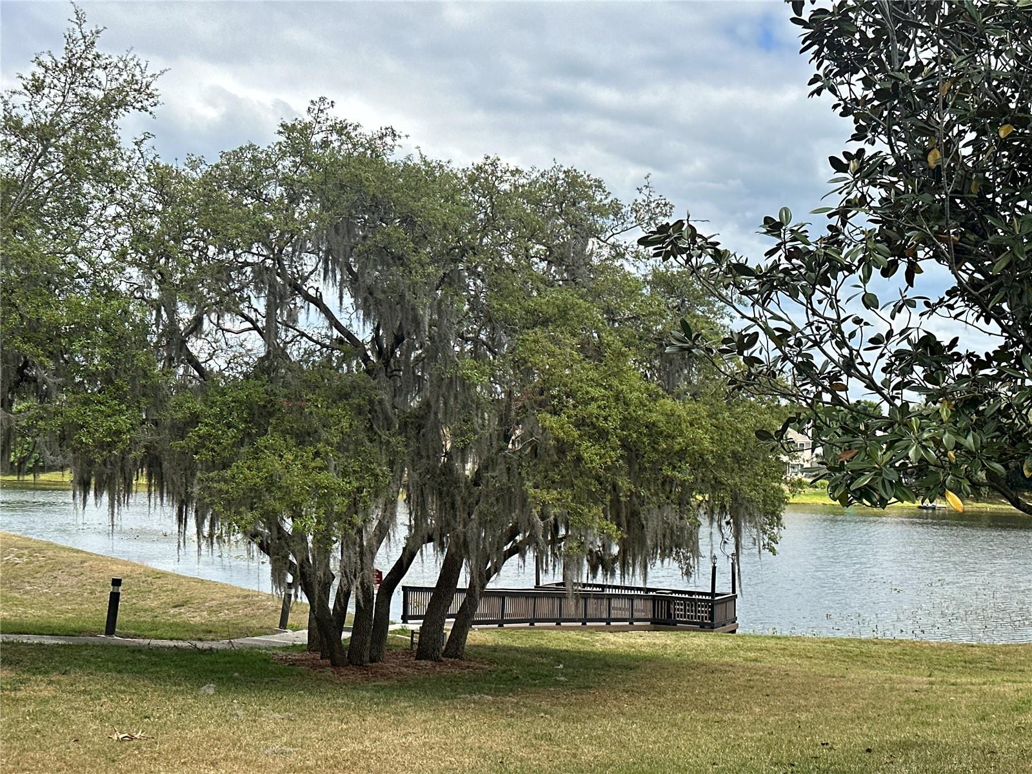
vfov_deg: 30.3
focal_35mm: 48
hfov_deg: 39.7
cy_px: 387
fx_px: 1431
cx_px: 516
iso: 64
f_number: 1.78
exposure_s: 1/3597
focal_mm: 6.86
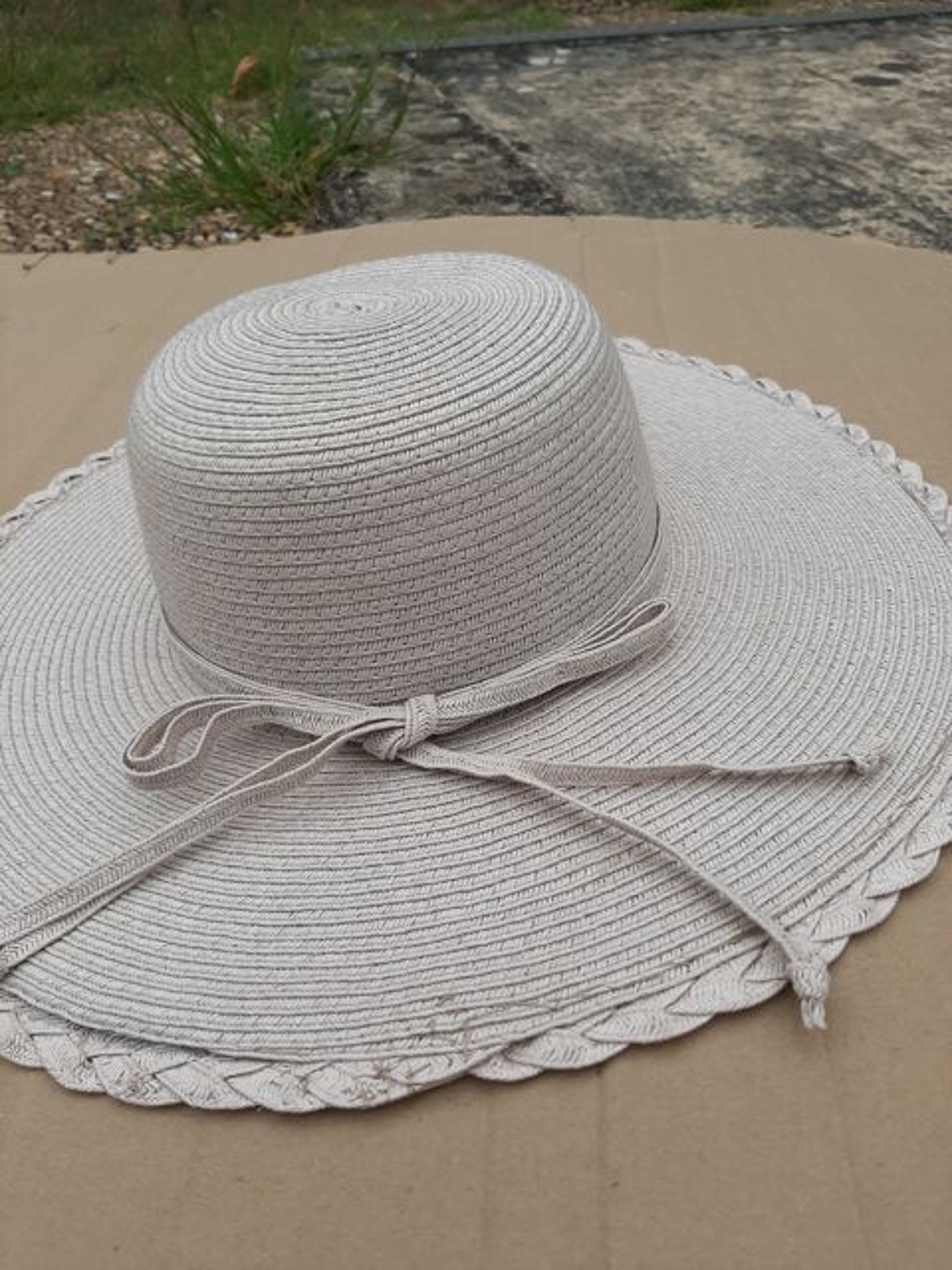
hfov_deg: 53.1
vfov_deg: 67.3
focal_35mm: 26
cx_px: 476
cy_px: 635
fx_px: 953
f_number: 1.7
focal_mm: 3.93
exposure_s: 1/1370
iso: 40
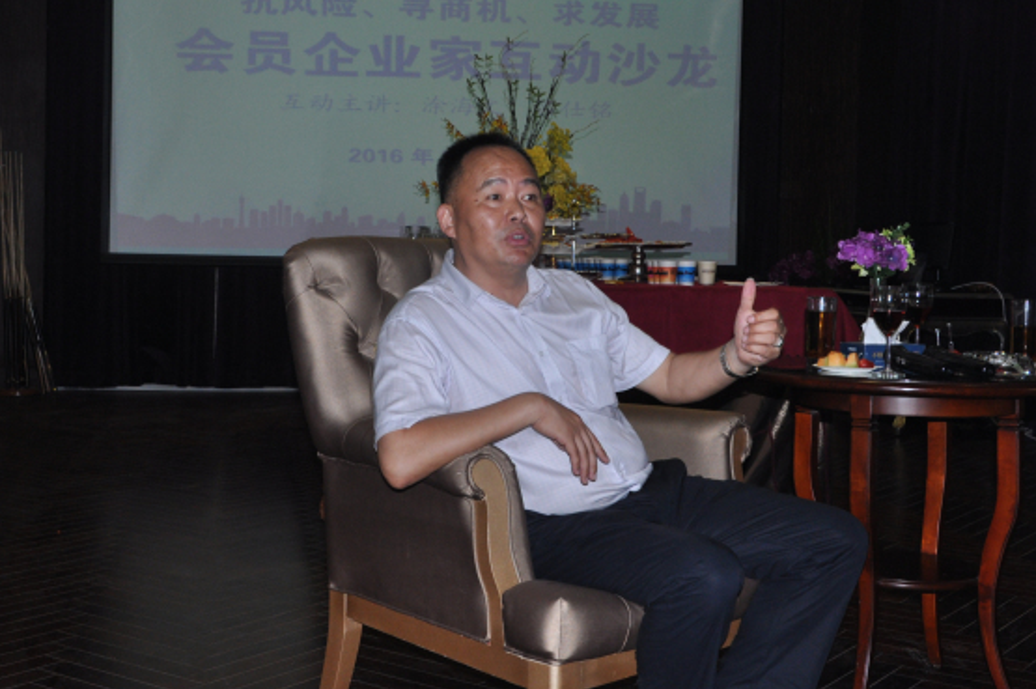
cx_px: 480
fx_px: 1457
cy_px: 284
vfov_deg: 26.6
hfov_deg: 39.1
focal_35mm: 51
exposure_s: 1/100
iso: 500
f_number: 8
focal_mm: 25
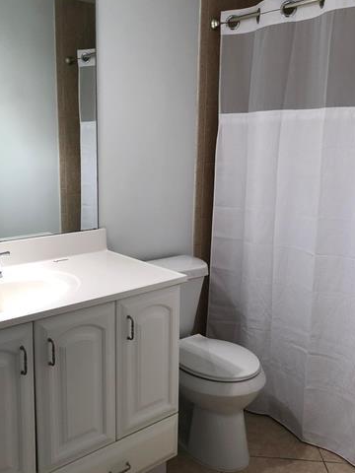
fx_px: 479
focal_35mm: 35
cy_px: 225
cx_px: 139
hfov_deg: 40.5
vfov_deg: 52.6
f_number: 1.8
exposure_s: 1/30
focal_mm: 4
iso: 20
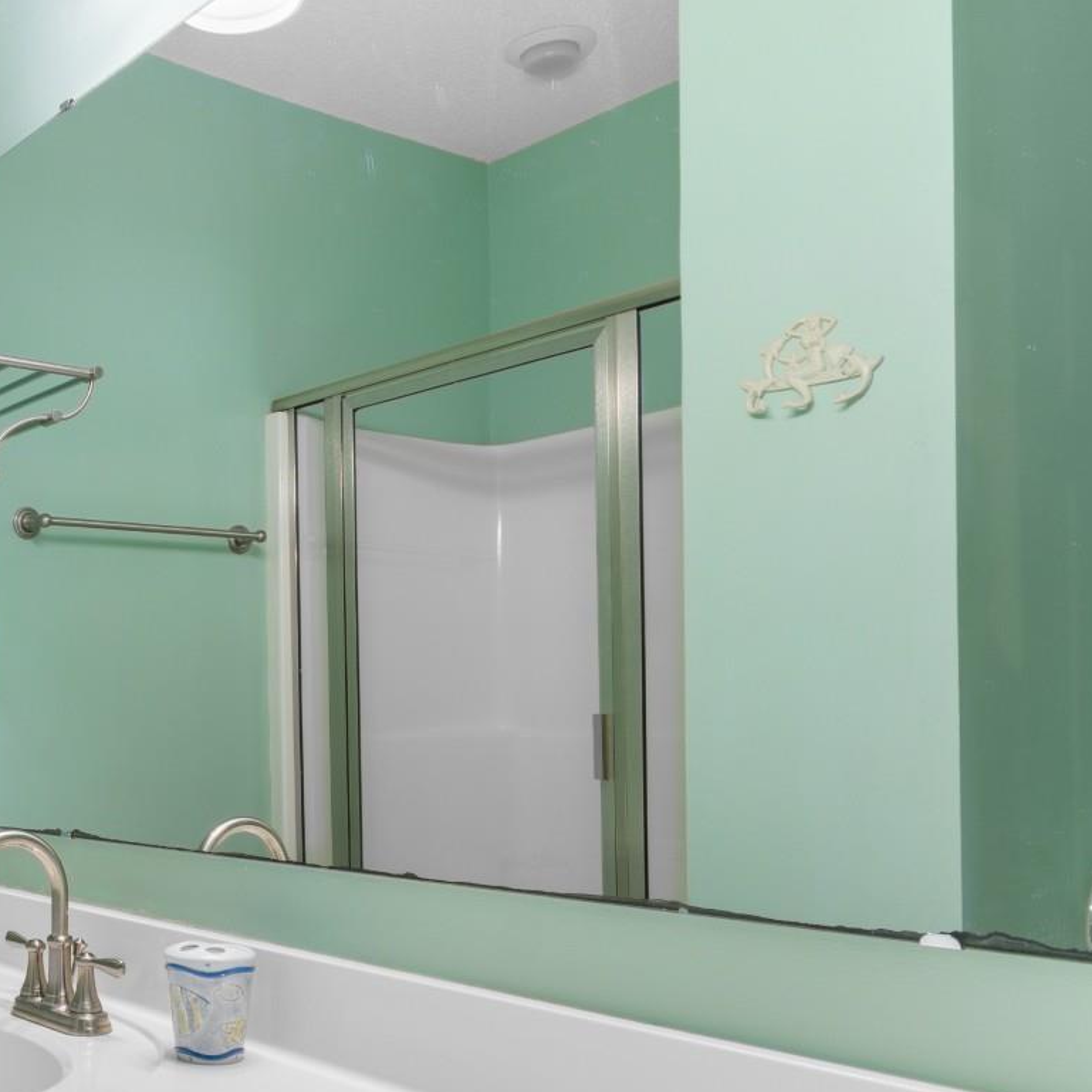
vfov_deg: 47.6
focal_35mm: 34
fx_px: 1213
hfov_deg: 42.9
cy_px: 731
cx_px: 45
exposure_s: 1/20
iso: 100
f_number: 5
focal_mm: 13
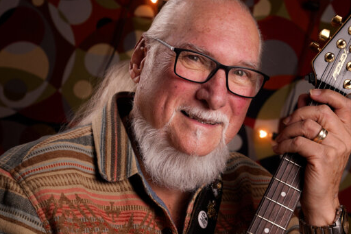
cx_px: 199
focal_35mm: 82
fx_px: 799
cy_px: 111
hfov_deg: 24.8
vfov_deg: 16.6
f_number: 5.6
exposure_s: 1/200
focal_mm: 70
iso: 200
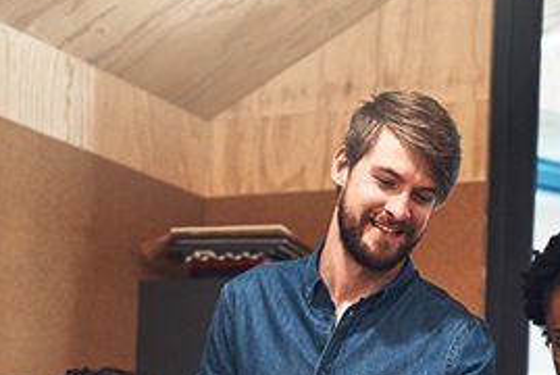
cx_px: 488
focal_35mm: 107
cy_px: 491
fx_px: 1666
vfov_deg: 12.4
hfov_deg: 18.8
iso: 500
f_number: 2.2
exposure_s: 1/200
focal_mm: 35
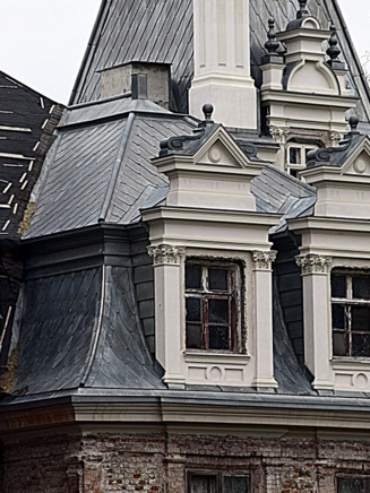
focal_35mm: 278
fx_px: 3960
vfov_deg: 7.1
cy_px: 152
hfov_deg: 5.3
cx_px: 225
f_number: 10
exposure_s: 1/250
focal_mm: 105
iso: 400
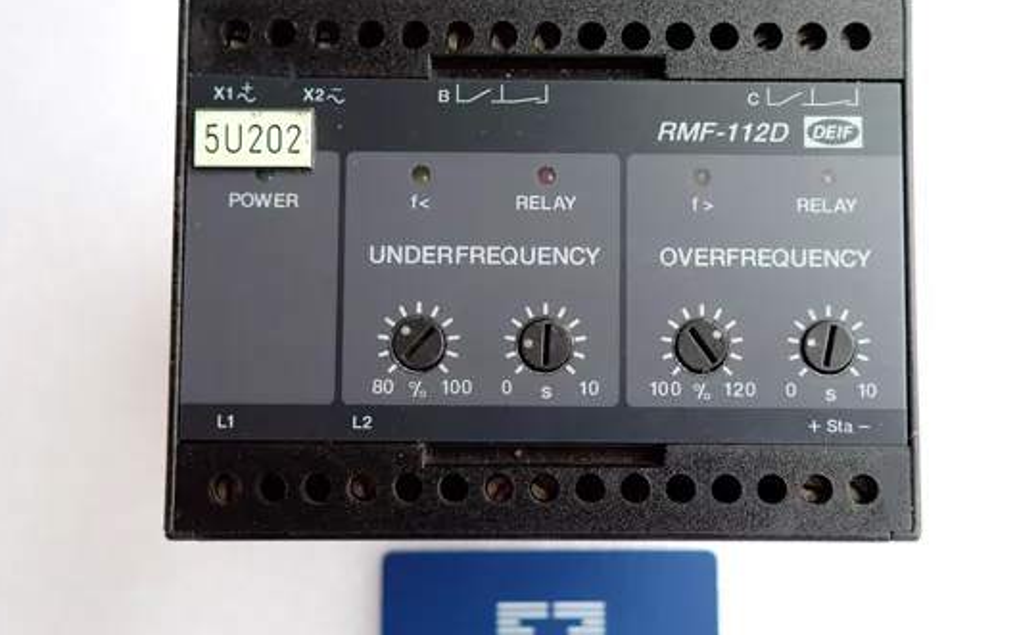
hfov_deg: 61.2
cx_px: 541
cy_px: 346
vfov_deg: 40.5
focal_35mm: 31
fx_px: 859
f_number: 2
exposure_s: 1/125
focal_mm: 4.5
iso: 125
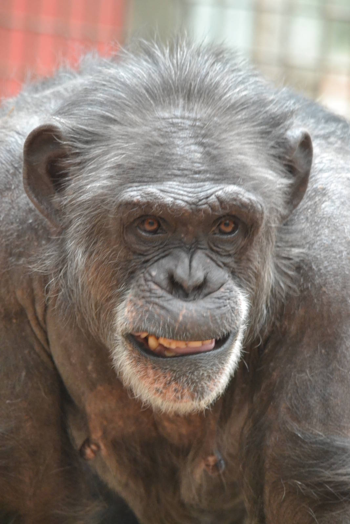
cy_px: 262
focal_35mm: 570
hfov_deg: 2.4
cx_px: 175
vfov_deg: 3.6
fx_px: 8310
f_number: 6.3
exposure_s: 1/40
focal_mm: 380
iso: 3200
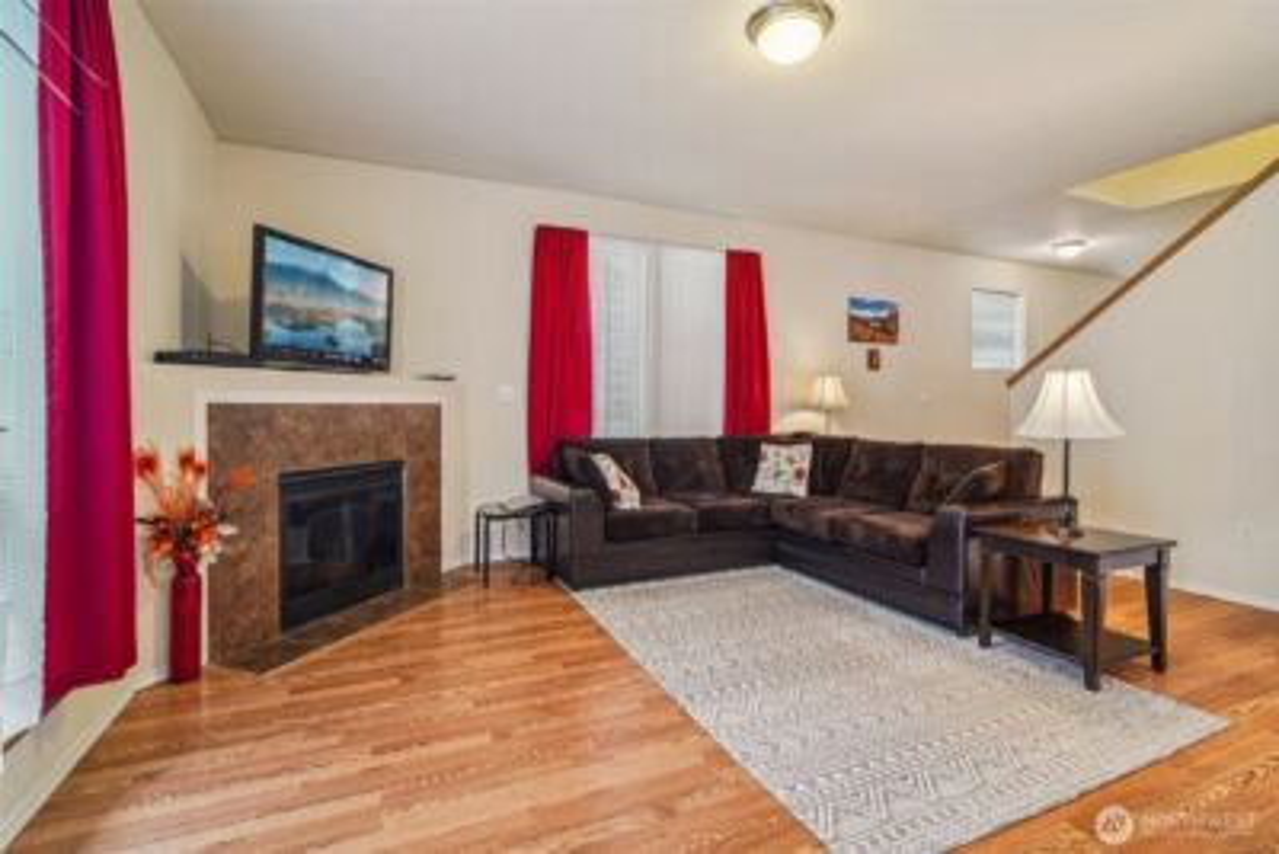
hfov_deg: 96.7
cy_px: 427
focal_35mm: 16
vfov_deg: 73.8
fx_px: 569
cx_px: 640
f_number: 8
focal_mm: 16
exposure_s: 1/13
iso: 1600
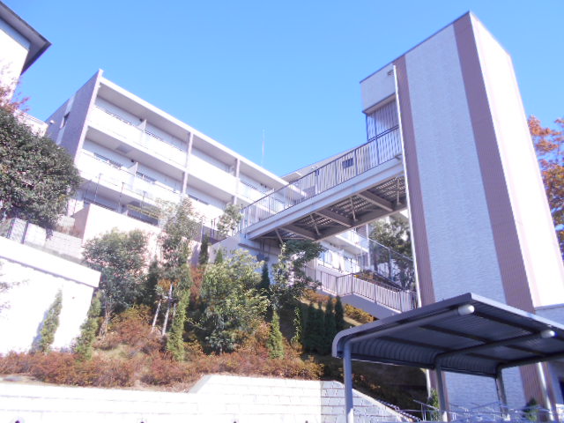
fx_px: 424
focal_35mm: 26
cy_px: 212
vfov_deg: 53.1
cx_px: 282
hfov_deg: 67.3
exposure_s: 1/400
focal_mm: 4.6
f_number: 3.2
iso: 80
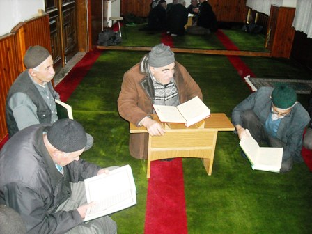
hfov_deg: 52.6
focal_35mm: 35
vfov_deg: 40.7
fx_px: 315
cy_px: 117
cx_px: 156
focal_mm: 5.7
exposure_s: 1/60
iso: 518
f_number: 2.8
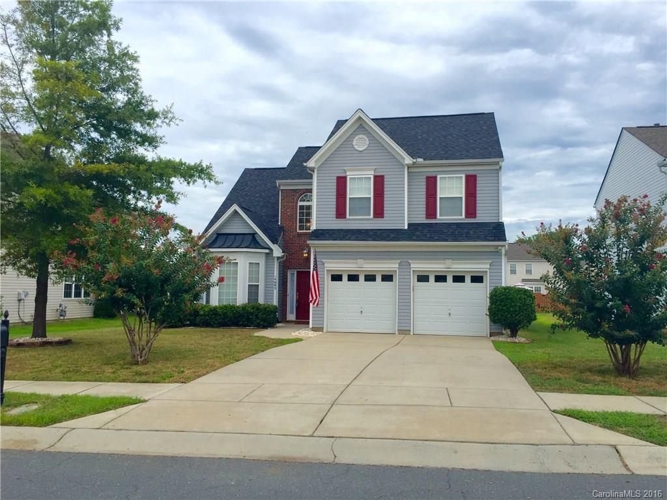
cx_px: 334
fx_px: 559
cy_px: 250
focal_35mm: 29
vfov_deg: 48.2
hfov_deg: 61.7
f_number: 2.2
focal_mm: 4.15
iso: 32
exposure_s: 1/1364
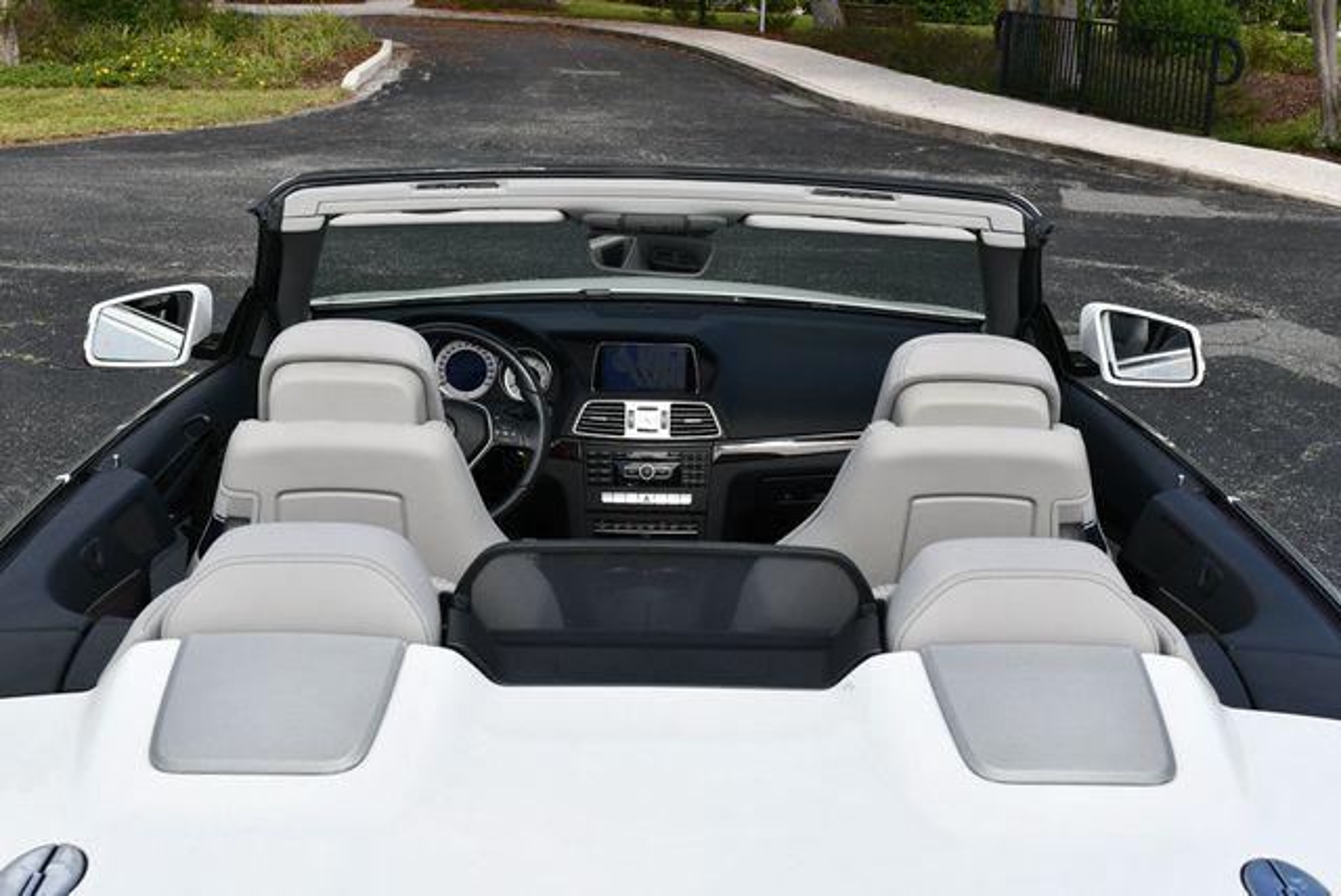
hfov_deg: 41.1
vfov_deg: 28.1
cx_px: 670
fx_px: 1790
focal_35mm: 48
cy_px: 448
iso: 110
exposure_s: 1/250
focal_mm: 24
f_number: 8
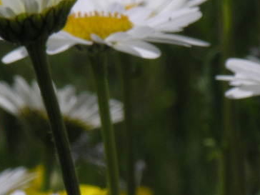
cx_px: 105
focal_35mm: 996
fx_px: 7481
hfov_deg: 2.0
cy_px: 153
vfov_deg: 1.5
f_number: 7.5
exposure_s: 1/327
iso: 50
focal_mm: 71
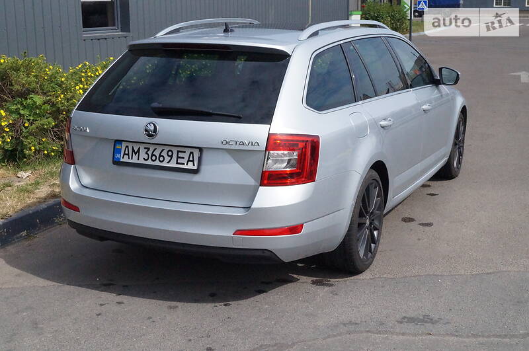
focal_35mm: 52
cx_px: 264
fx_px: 763
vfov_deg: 25.9
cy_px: 176
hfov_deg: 38.2
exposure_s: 1/4000
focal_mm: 35
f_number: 16
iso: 3200
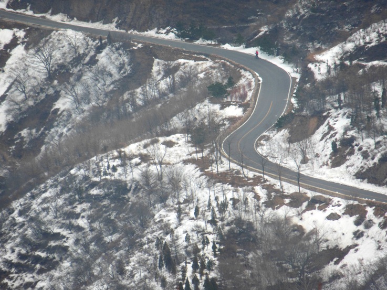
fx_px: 5076
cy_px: 145
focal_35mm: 454
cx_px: 194
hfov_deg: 4.4
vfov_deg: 3.3
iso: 125
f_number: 5.9
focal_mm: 81
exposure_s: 1/250
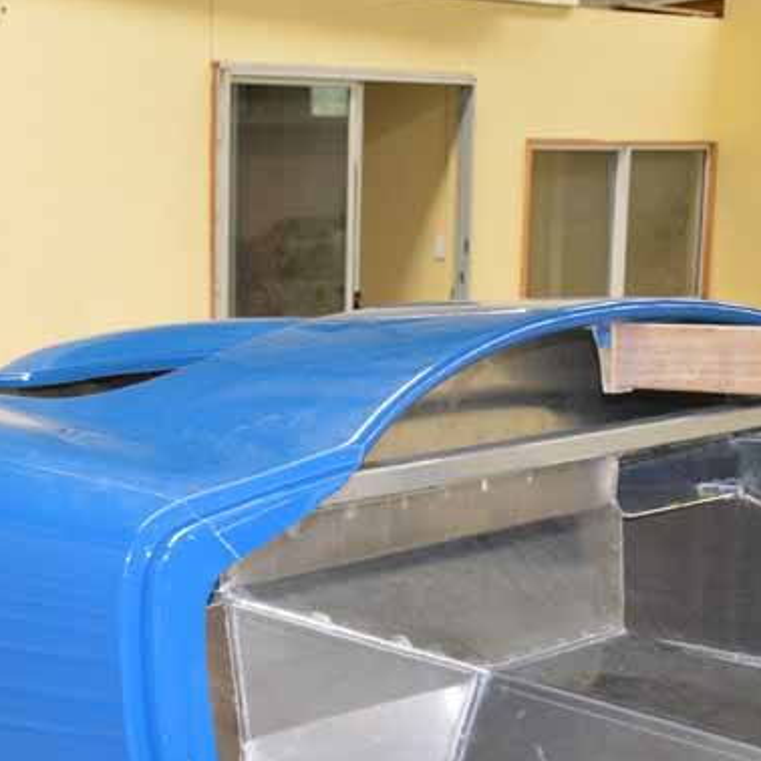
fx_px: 1741
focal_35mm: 70
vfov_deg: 24.5
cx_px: 26
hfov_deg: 23.7
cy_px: 529
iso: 1800
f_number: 4
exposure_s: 1/60
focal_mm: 26
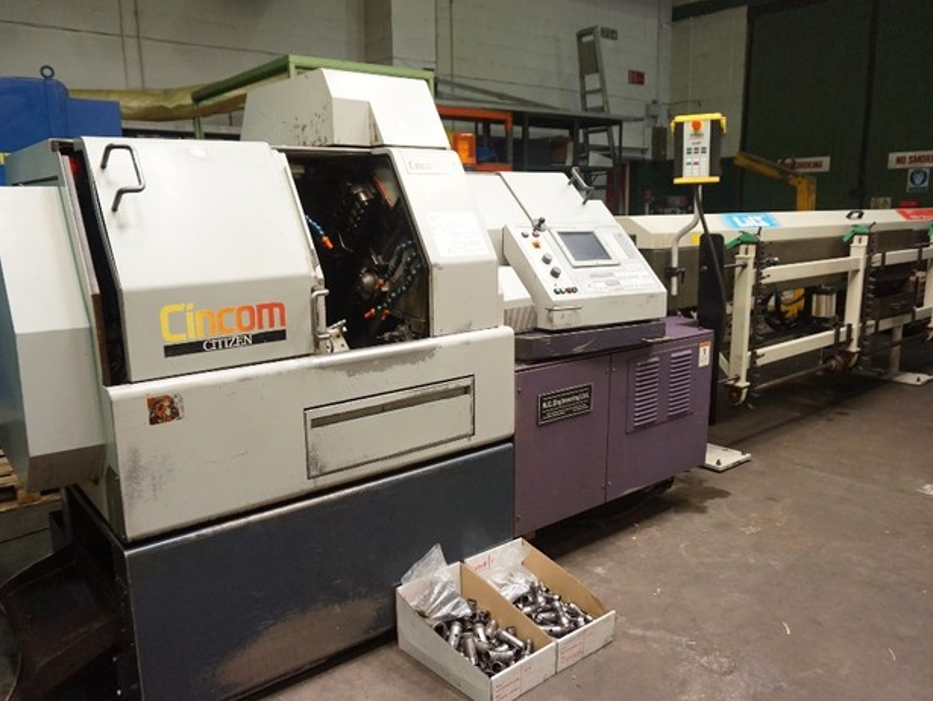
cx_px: 457
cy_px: 352
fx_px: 728
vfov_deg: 51.4
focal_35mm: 27
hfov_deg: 65.3
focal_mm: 16
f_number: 3.5
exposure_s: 1/160
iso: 2000
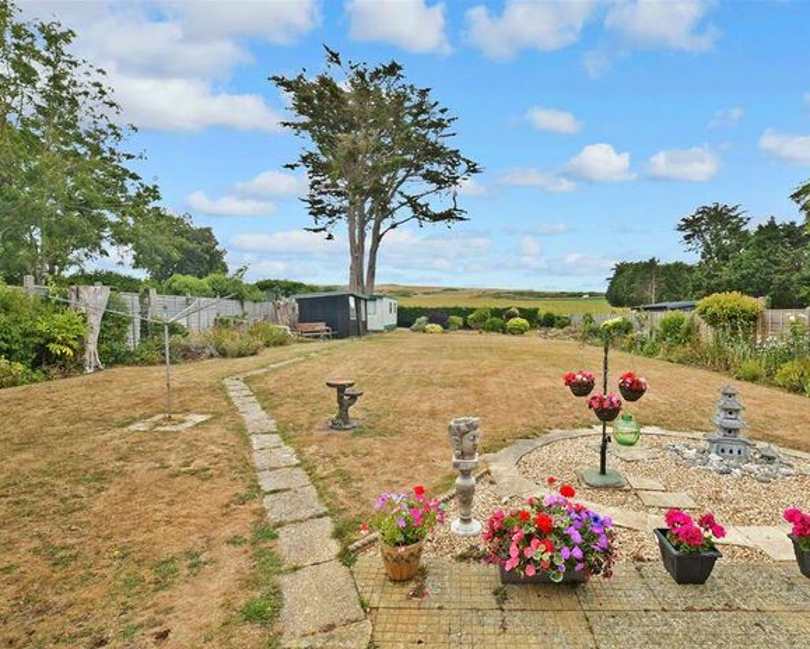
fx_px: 408
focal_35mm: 17
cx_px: 462
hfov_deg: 89.0
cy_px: 324
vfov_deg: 77.0
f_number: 9
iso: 400
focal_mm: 10
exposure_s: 1/320
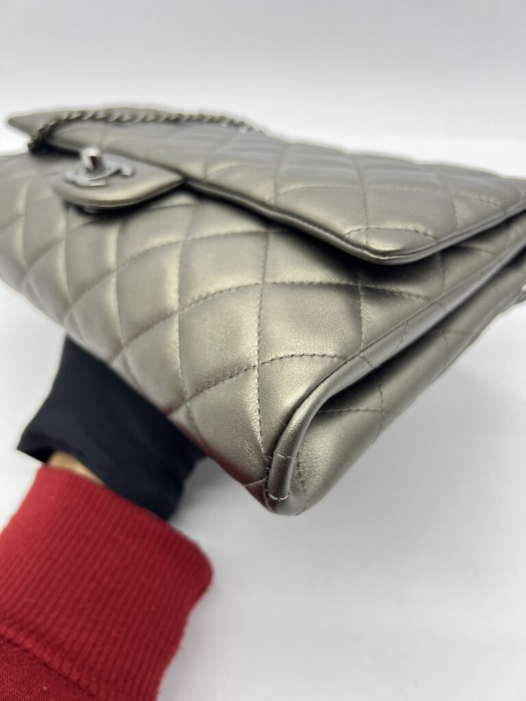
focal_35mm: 26
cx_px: 263
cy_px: 350
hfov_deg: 53.1
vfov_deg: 67.3
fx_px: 527
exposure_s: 1/100
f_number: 1.5
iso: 50
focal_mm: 5.7
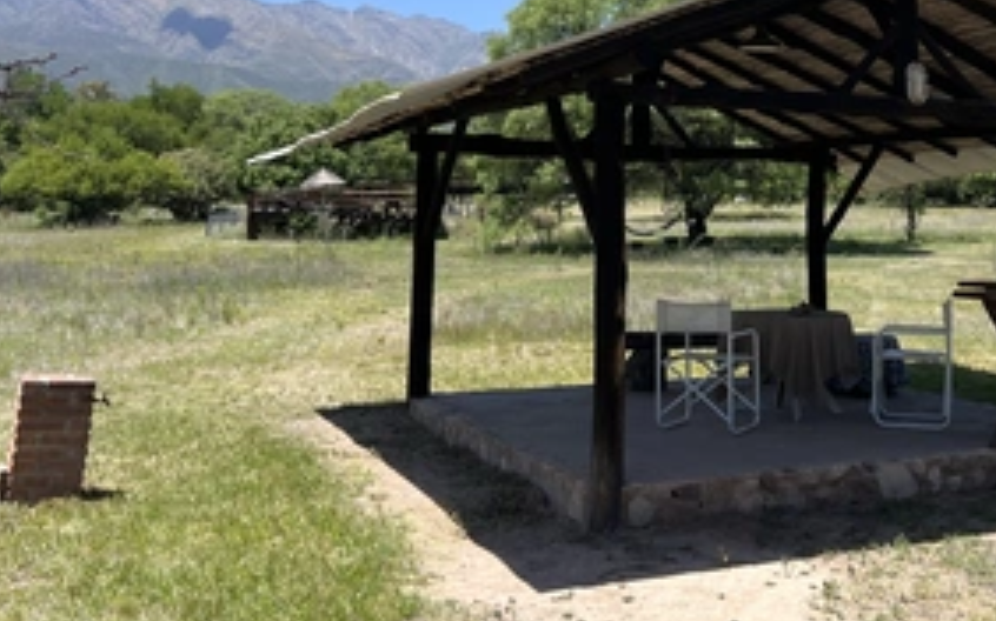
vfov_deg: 28.9
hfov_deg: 45.5
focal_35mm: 43
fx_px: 1167
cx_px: 671
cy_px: 85
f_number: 1.5
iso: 50
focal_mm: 5.7
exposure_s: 1/2841
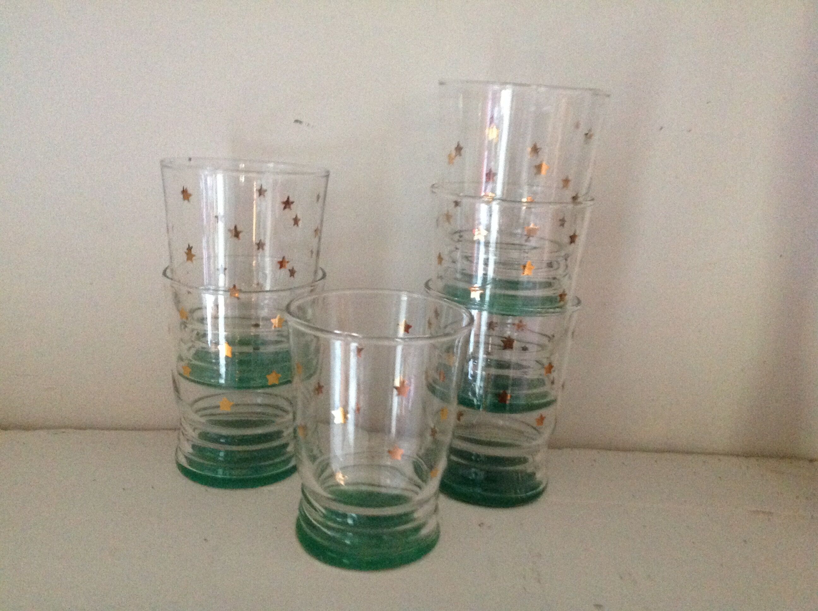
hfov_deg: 52.7
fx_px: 826
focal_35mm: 35
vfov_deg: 40.6
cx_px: 409
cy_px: 306
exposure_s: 1/15
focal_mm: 4.28
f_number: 2.4
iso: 640
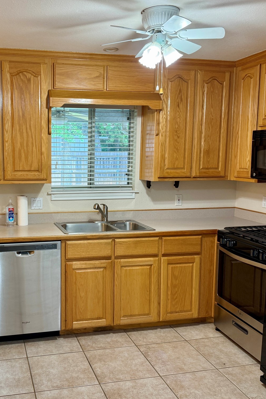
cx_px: 66
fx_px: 377
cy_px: 198
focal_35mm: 34
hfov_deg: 37.9
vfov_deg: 55.8
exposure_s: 1/60
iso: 160
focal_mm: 6.76
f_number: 1.78
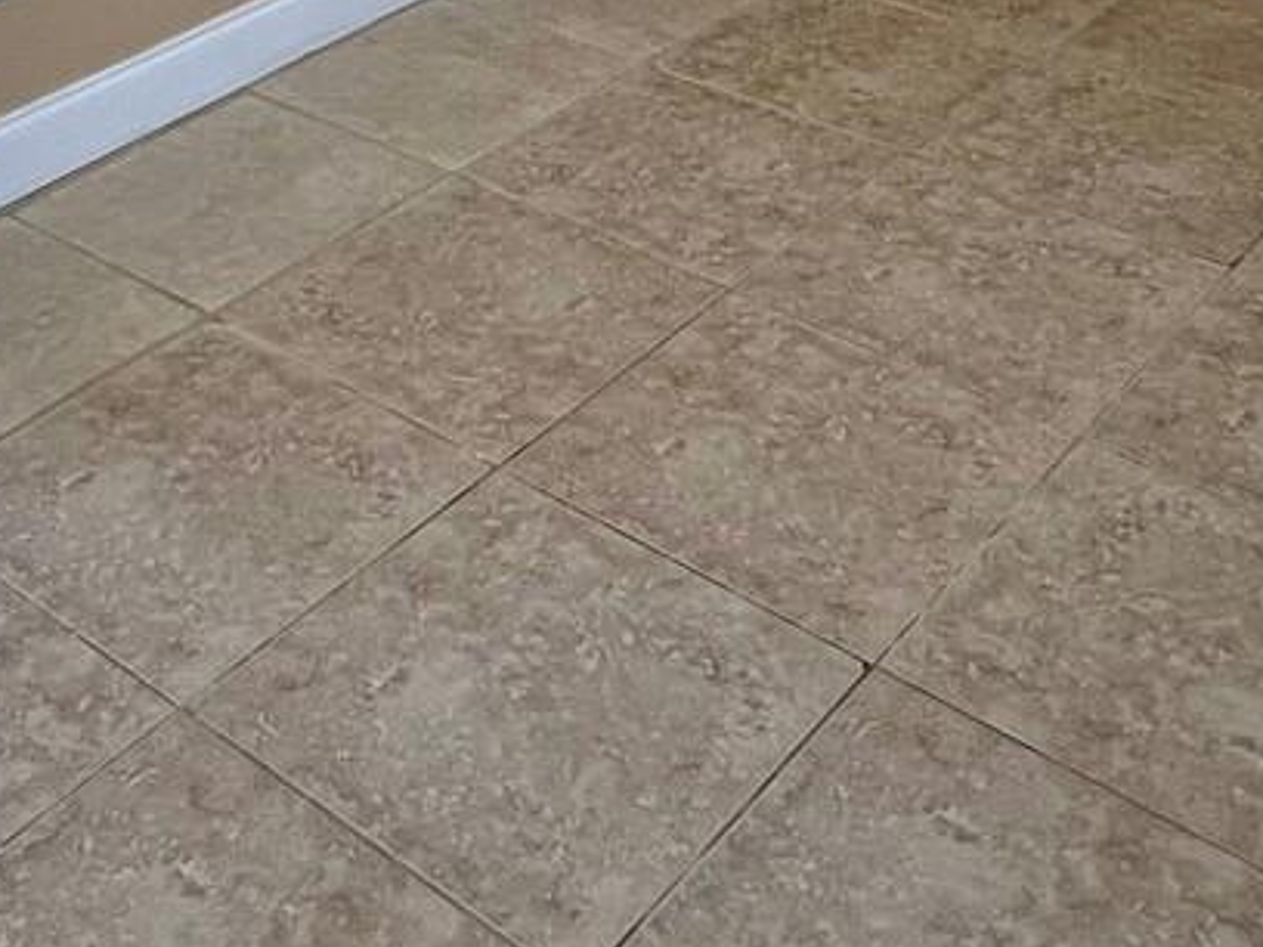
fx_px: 1861
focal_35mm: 51
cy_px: -254
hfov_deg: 37.2
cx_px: 452
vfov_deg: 25.1
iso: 100
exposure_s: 1/120
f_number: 1.8
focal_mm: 1.57
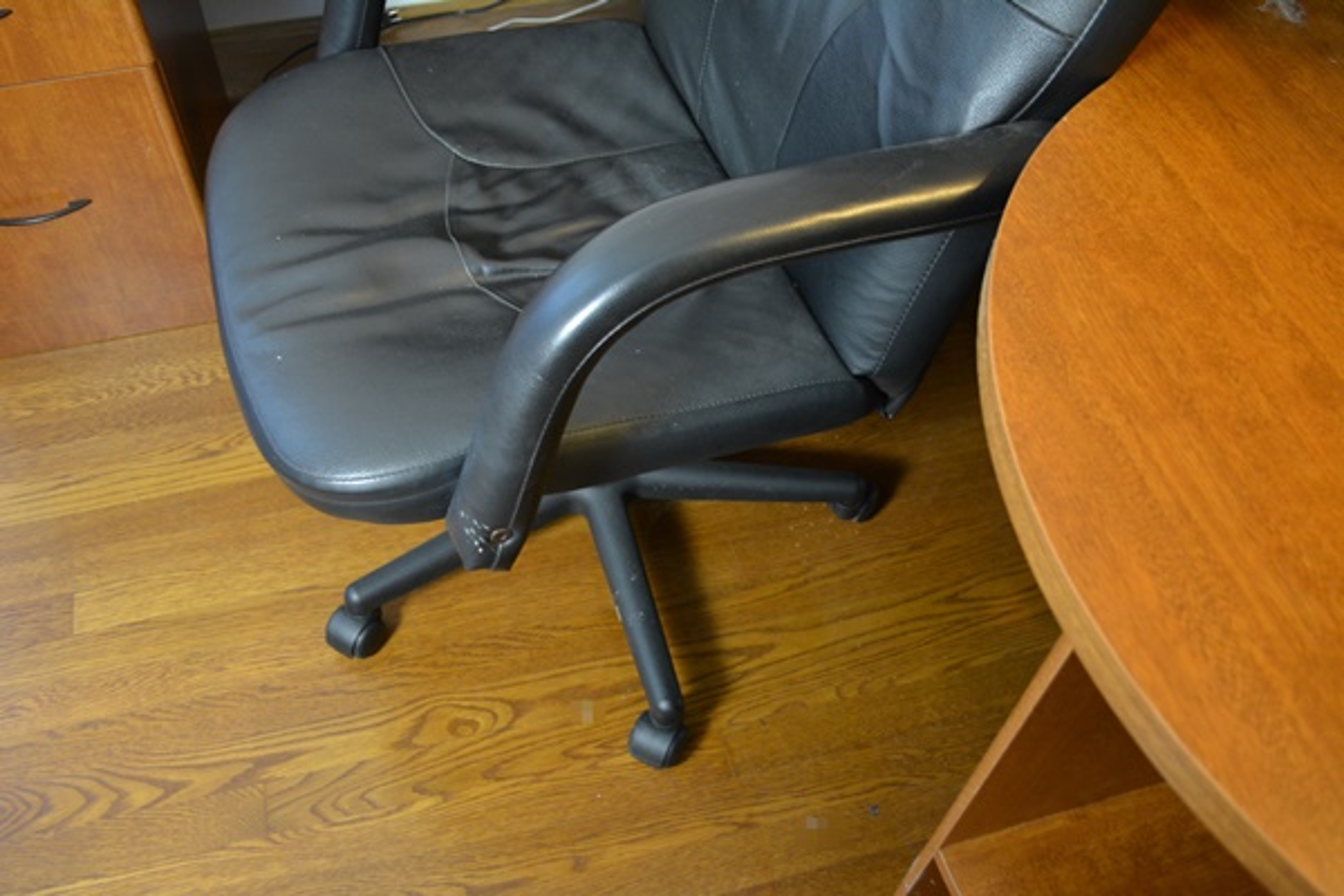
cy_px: 448
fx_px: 1120
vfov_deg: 43.6
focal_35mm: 30
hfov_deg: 61.9
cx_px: 672
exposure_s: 1/30
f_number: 3.8
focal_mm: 20
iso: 1250
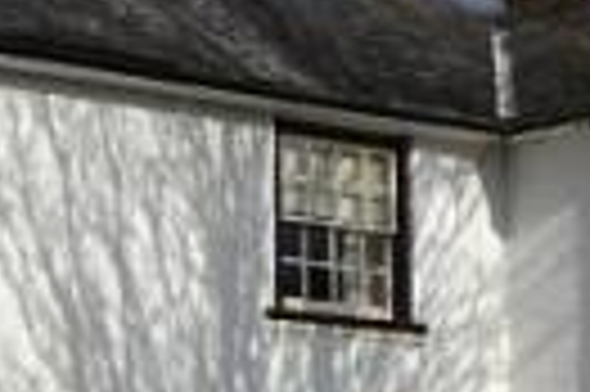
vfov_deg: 9.0
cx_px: -198
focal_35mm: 150
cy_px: 444
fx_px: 2455
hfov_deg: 13.2
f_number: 9
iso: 100
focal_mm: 20
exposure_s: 1/320
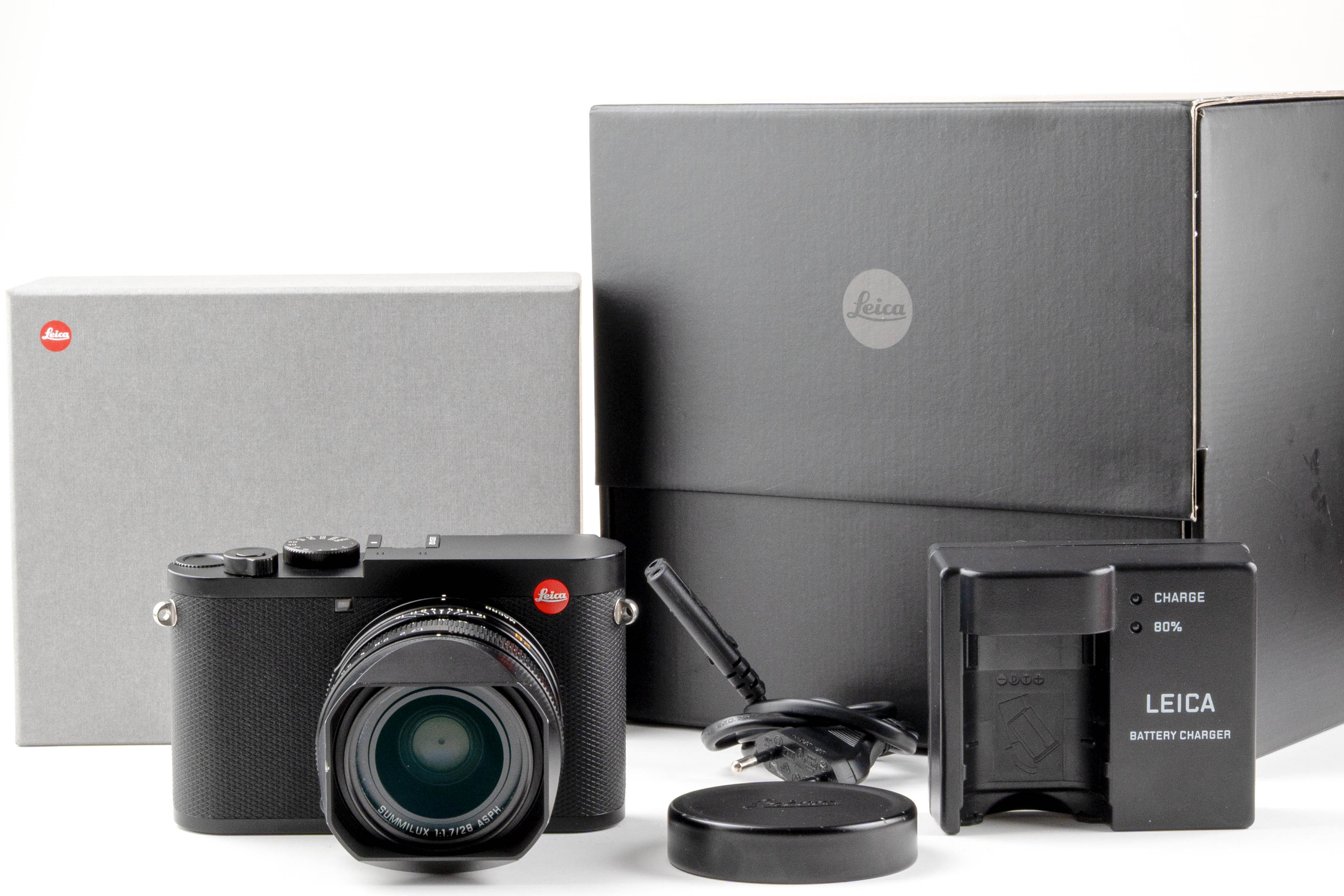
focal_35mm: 99
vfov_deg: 13.8
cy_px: 441
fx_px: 3696
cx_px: 652
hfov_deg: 20.6
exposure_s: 1/25
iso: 1000
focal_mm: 60
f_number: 25
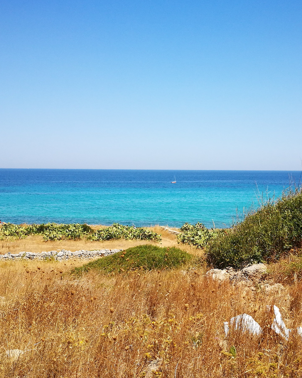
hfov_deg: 29.7
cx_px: 168
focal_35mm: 51
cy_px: 188
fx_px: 570
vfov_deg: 36.7
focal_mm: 4.5
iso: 50
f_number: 2.2
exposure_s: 1/825
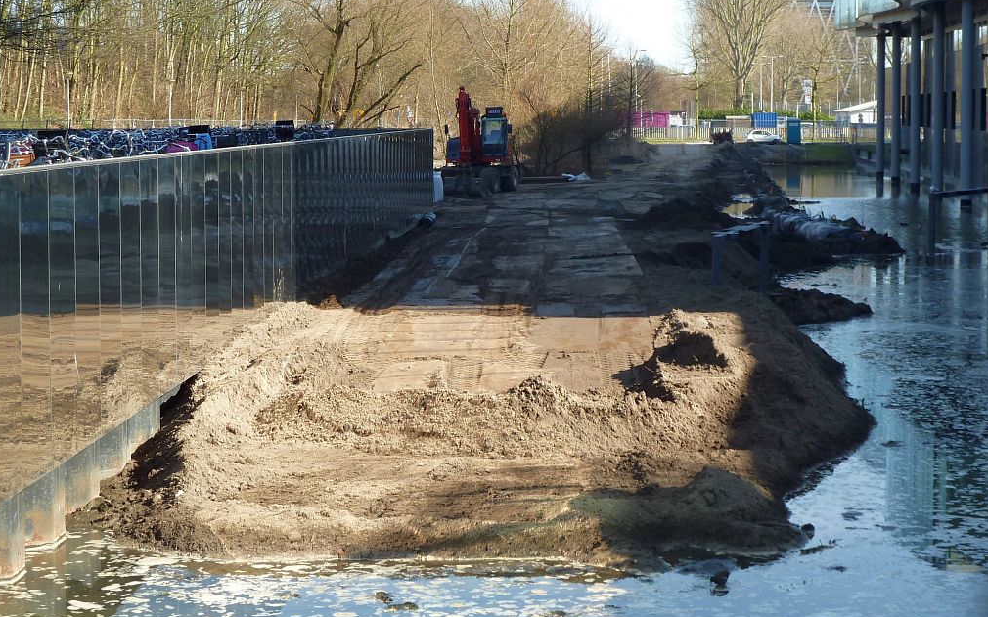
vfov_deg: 18.1
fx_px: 1938
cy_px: 253
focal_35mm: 72
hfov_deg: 28.6
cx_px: 492
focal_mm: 11
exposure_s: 1/160
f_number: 4.1
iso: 80
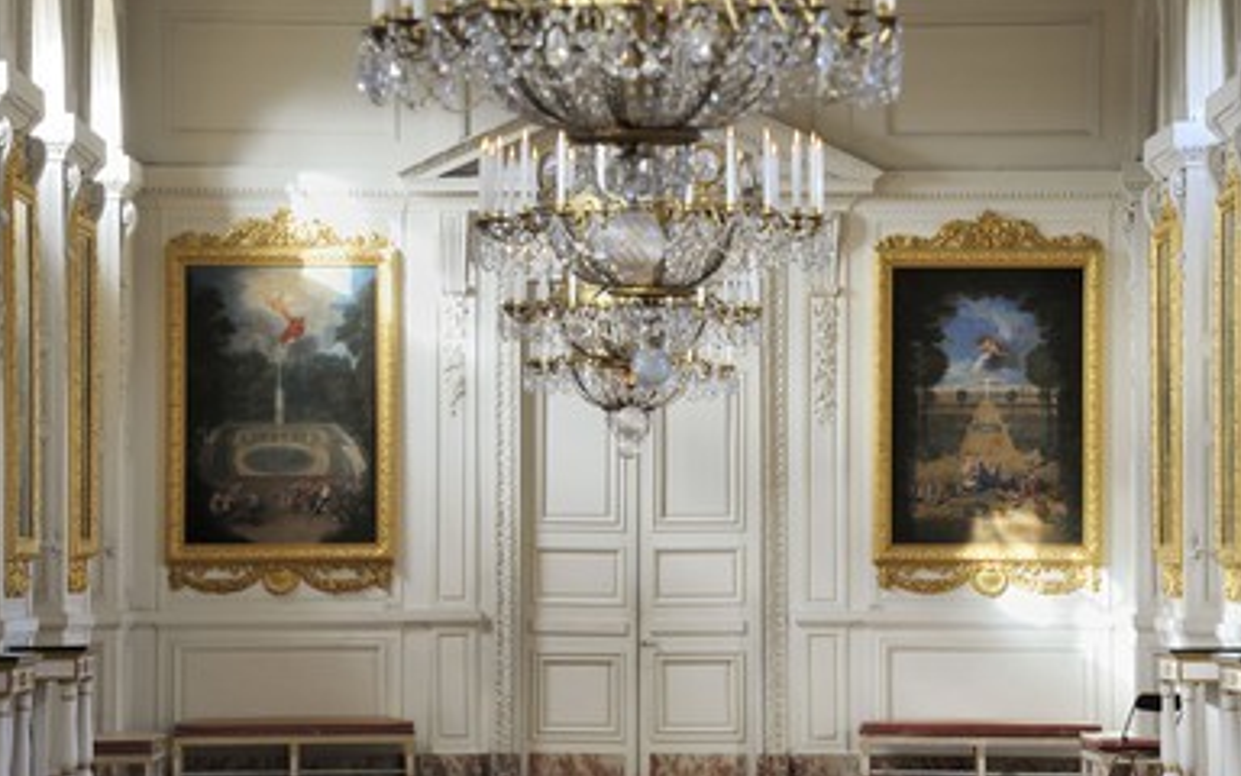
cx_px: 627
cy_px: 382
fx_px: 7542
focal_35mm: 223
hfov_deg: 9.4
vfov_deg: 5.9
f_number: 10
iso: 200
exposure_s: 1/2
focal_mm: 200
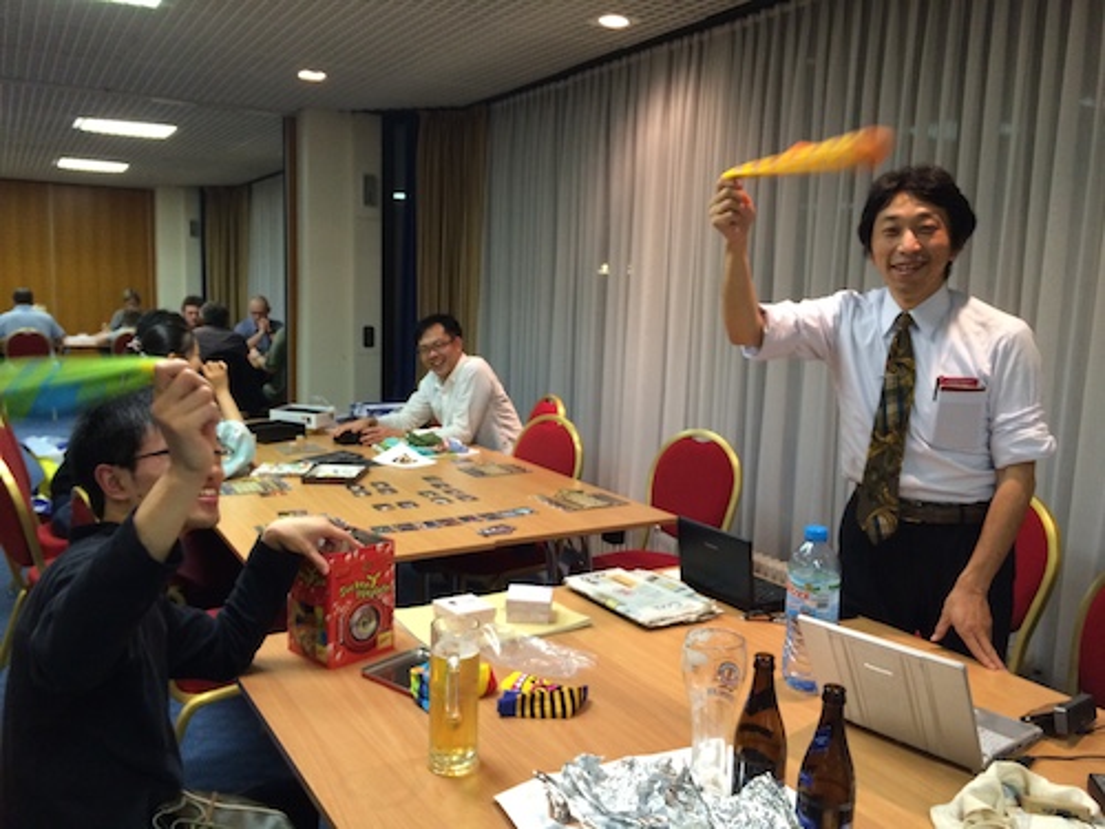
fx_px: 926
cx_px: 552
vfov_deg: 48.2
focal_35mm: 29
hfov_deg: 61.7
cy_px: 414
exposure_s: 1/30
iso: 160
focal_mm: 4.15
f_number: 2.2
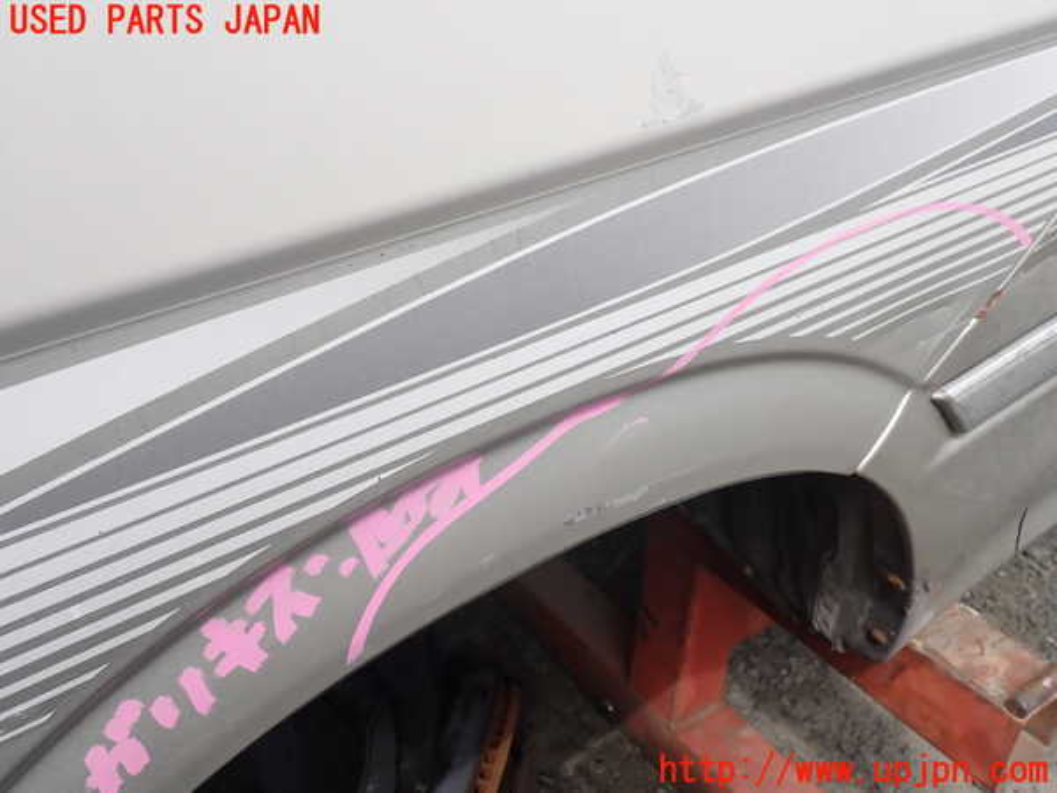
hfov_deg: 60.0
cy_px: 396
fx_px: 916
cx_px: 528
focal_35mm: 30
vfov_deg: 46.8
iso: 100
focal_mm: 5.4
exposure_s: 1/640
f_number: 3.2
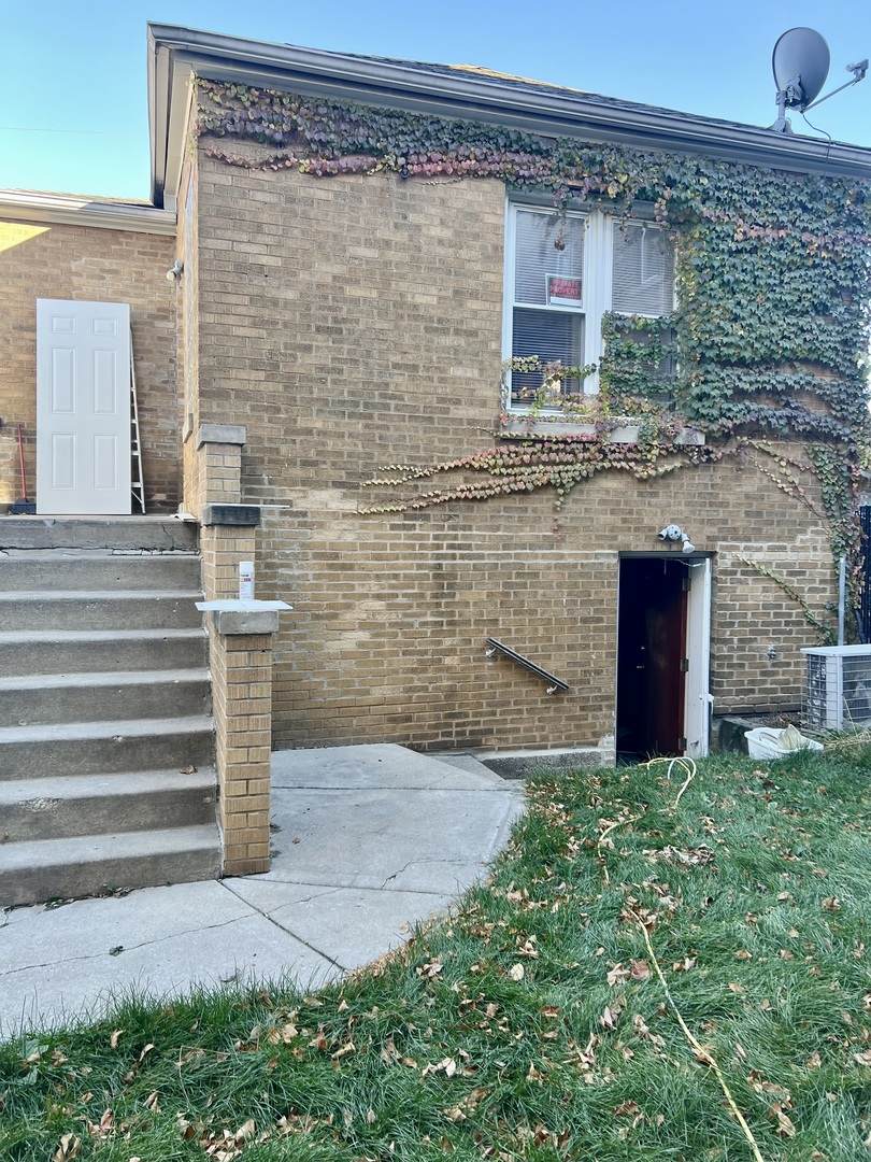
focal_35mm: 26
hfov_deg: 53.1
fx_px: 872
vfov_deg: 67.3
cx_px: 436
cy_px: 581
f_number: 1.5
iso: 50
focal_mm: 5.7
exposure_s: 1/175
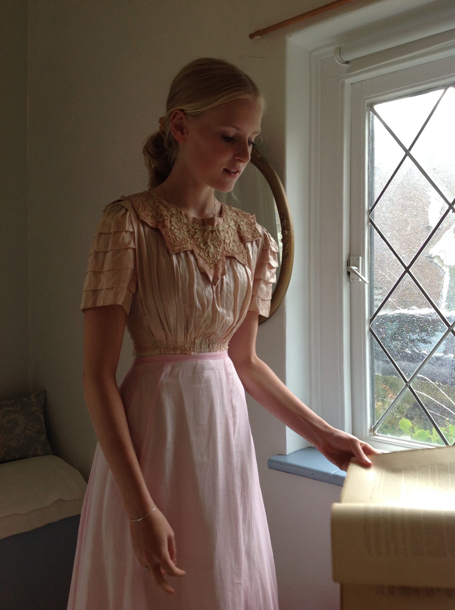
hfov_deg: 40.6
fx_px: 615
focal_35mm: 35
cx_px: 228
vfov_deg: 52.7
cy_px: 305
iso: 50
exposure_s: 1/120
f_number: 2.4
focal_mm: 4.28
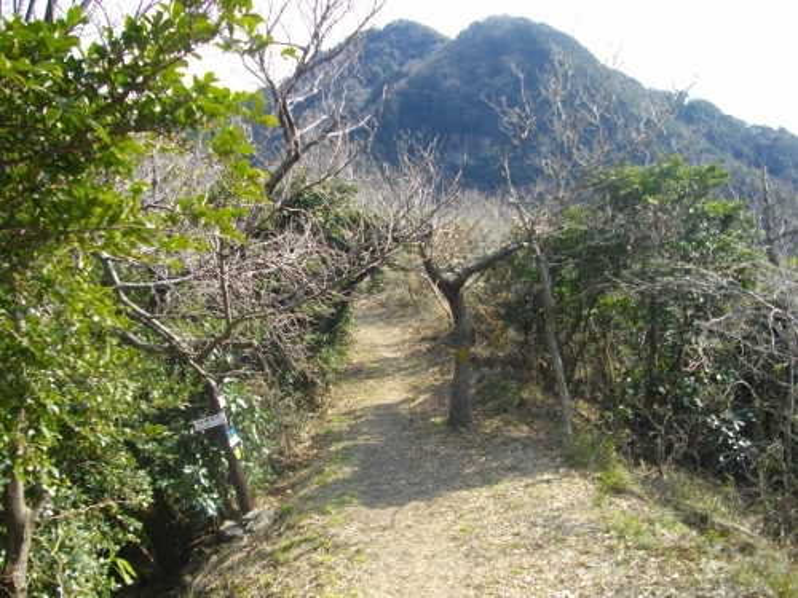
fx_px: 738
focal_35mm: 32
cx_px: 399
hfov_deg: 56.8
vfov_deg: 44.2
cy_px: 299
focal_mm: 5.7
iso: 100
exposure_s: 1/400
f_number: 2.9
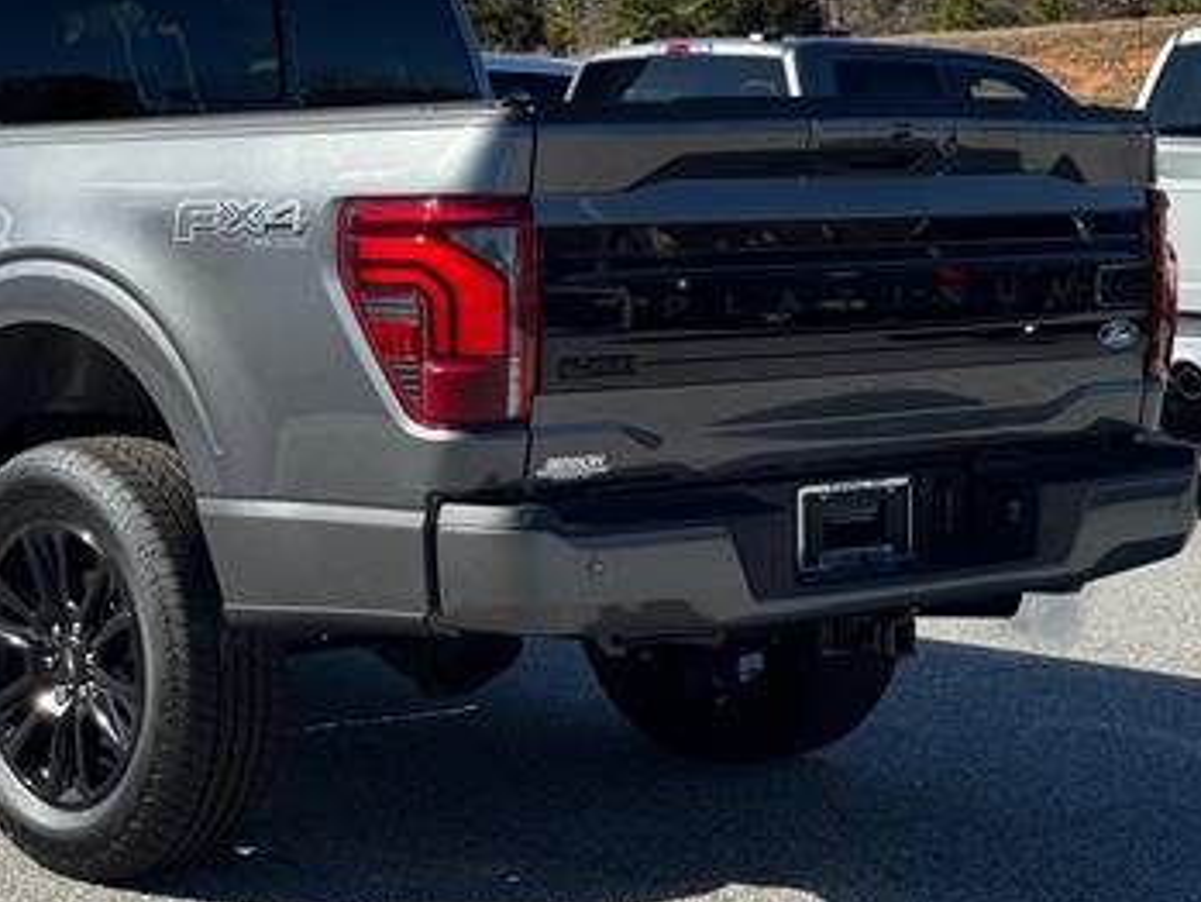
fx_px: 3054
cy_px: 258
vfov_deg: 16.7
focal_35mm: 88
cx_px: 217
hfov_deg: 21.9
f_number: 1.78
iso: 64
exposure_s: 1/4049
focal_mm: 6.76
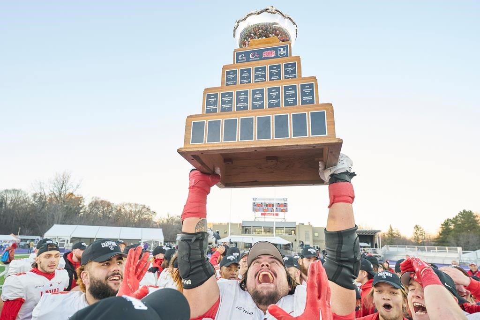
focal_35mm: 23
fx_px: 305
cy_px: 160
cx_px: 240
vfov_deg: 55.3
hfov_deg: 76.3
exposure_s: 1/250
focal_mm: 22.9
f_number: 5.6
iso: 2000
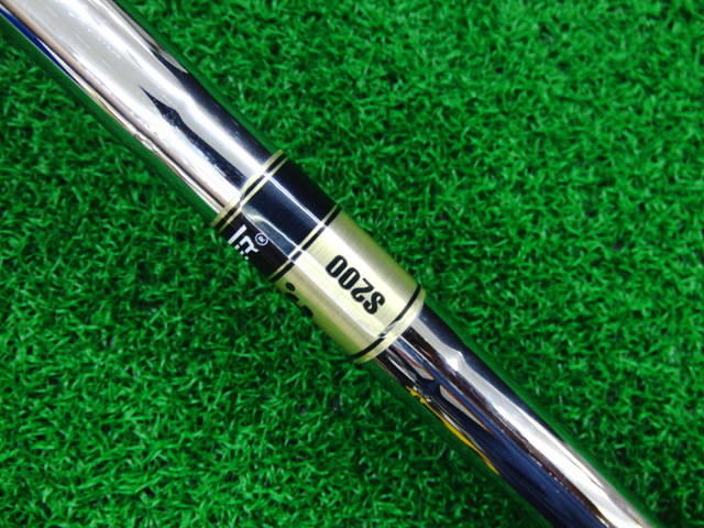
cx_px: 352
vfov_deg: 38.7
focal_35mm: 37
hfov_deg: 50.1
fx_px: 752
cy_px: 264
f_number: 3.6
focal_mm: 6.42
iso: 400
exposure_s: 1/40
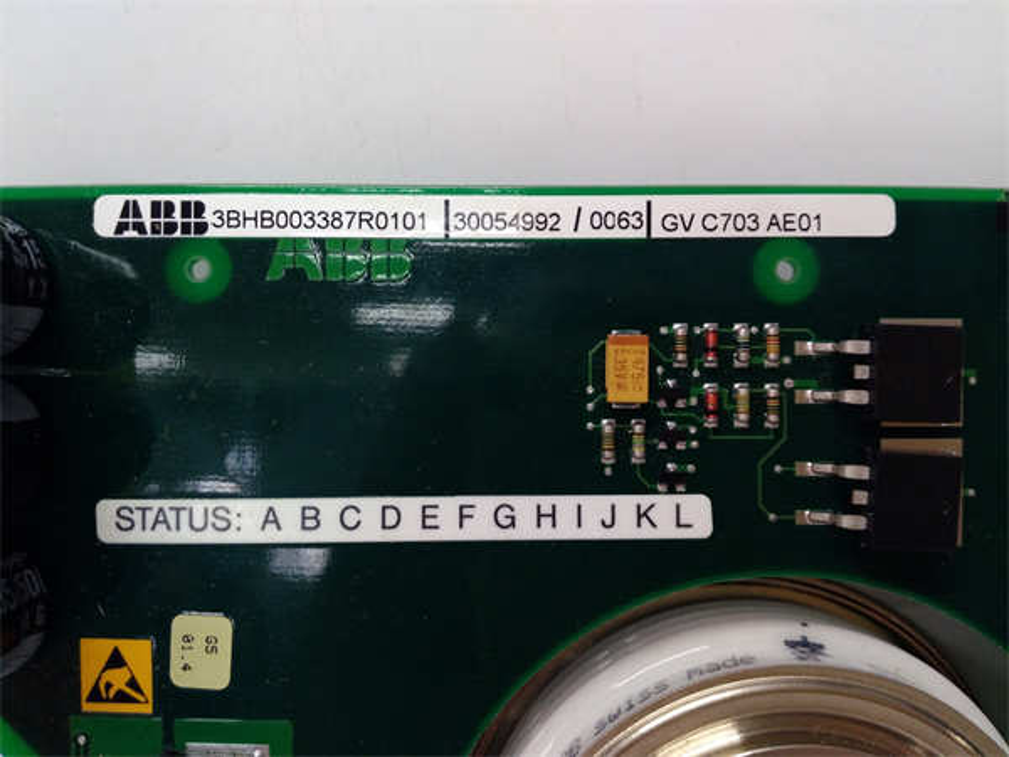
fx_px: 787
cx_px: 504
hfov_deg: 65.3
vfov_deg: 51.4
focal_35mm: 27
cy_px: 378
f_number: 2
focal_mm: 3.79
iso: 285
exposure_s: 1/33
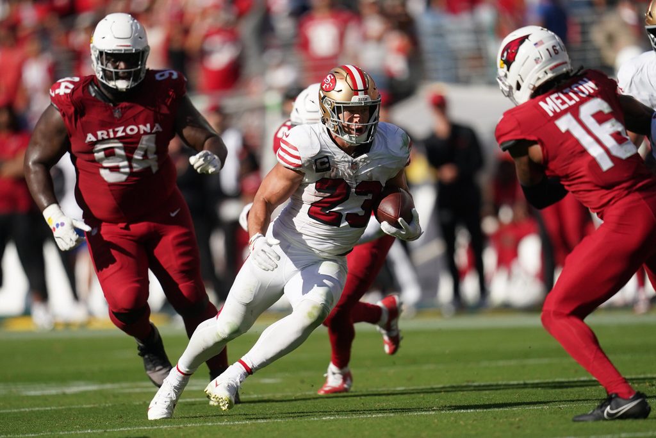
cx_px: 328
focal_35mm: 400
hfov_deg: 5.2
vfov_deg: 3.4
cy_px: 219
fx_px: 7289
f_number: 2.8
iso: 800
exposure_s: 1/16000
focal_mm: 400
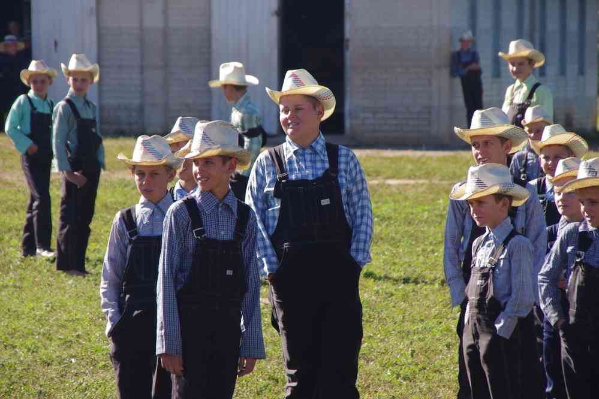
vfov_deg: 5.1
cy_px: 200
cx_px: 300
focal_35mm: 270
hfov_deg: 7.6
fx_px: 4492
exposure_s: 1/250
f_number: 10
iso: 800
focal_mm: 180
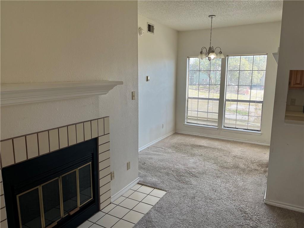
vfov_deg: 53.1
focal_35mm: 26
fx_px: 228
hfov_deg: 67.3
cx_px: 152
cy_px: 114
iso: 50
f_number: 1.6
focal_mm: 5.1
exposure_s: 1/163
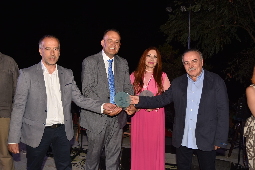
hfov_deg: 57.2
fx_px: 234
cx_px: 128
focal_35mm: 33
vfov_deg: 40.0
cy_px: 85
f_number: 2.8
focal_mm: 22
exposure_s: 1/200
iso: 160
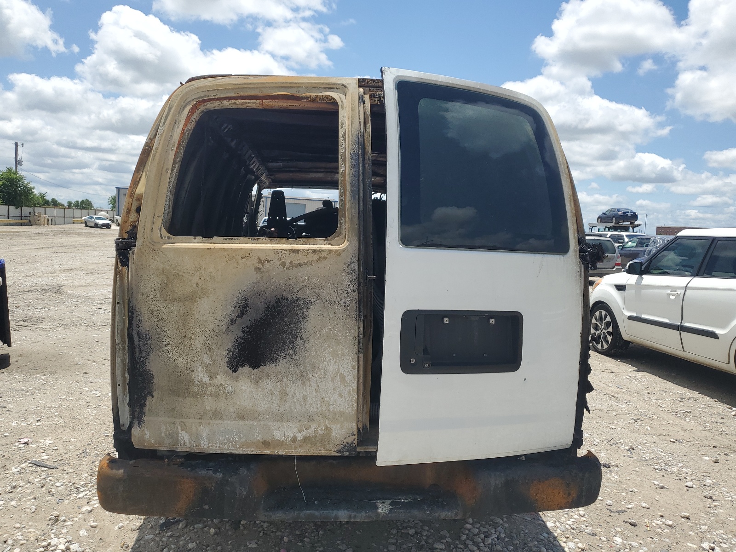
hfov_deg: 67.3
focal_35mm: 26
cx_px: 368
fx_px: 553
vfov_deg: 53.1
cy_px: 276
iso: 50
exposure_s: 1/5000
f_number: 1.5
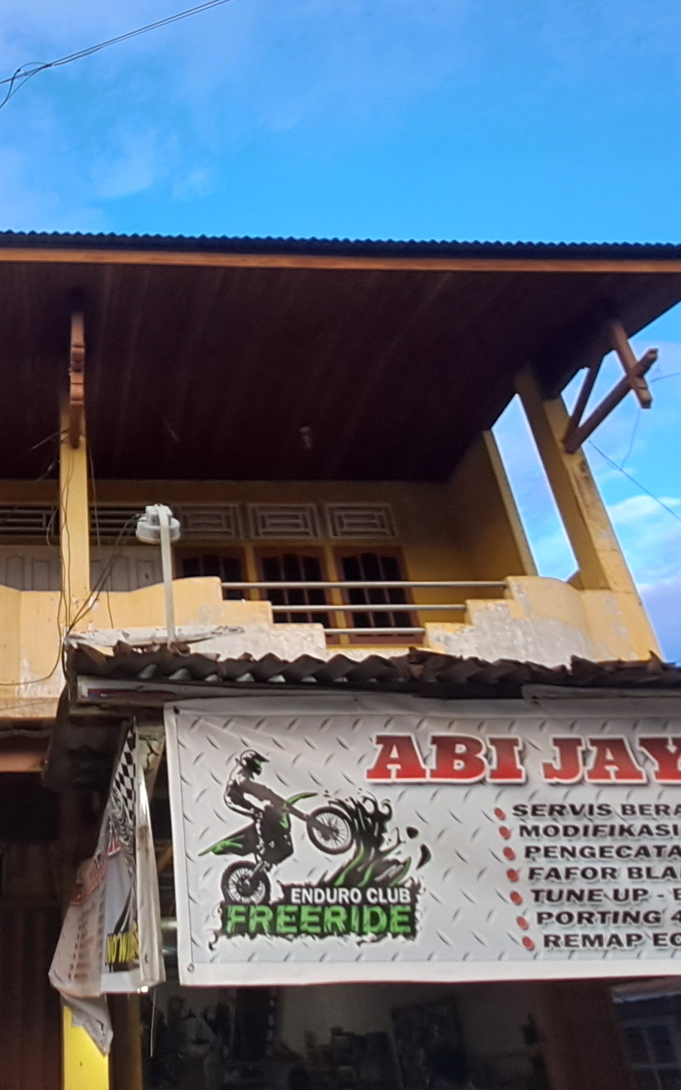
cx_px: 106
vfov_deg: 60.1
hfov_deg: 38.6
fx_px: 920
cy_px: 382
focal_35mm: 31
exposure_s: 1/100
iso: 64
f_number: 2.2
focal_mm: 1.42
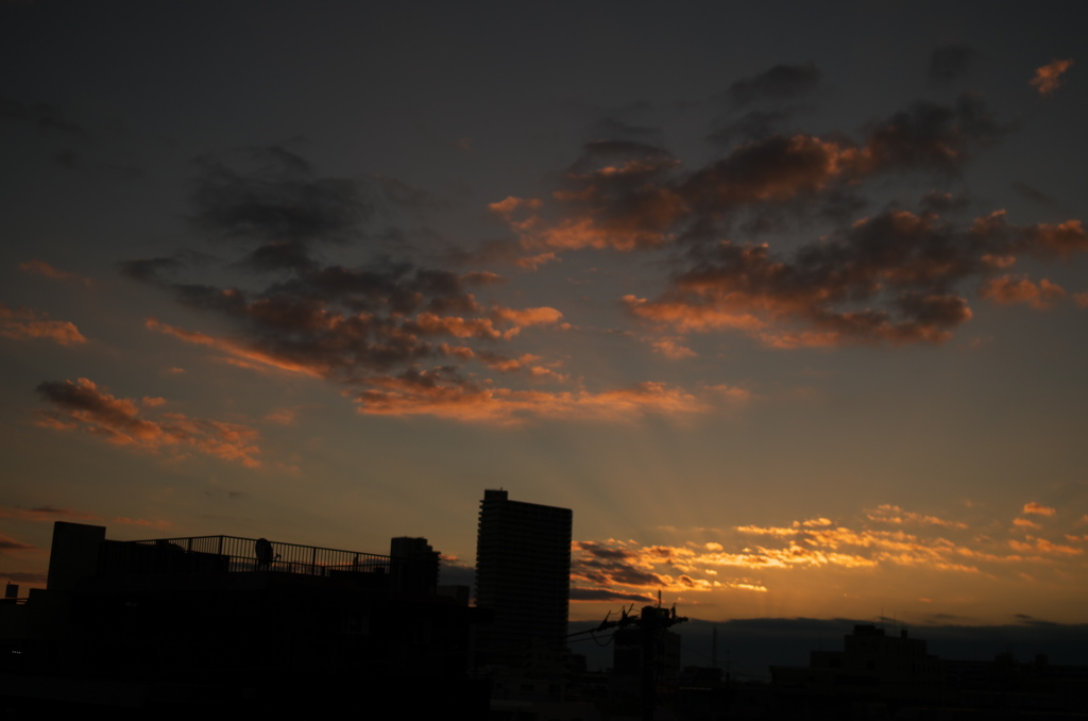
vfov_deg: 29.1
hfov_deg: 42.8
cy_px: 360
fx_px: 1387
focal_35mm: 46
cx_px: 544
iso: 100
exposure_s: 1/1250
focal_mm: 30.63
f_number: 4.5
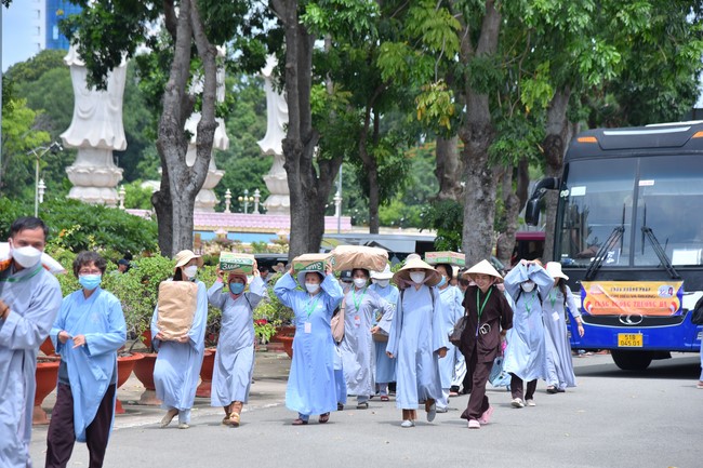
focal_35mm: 110
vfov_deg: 12.4
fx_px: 2147
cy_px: 234
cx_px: 352
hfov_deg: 18.6
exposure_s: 1/320
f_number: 5.6
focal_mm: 110
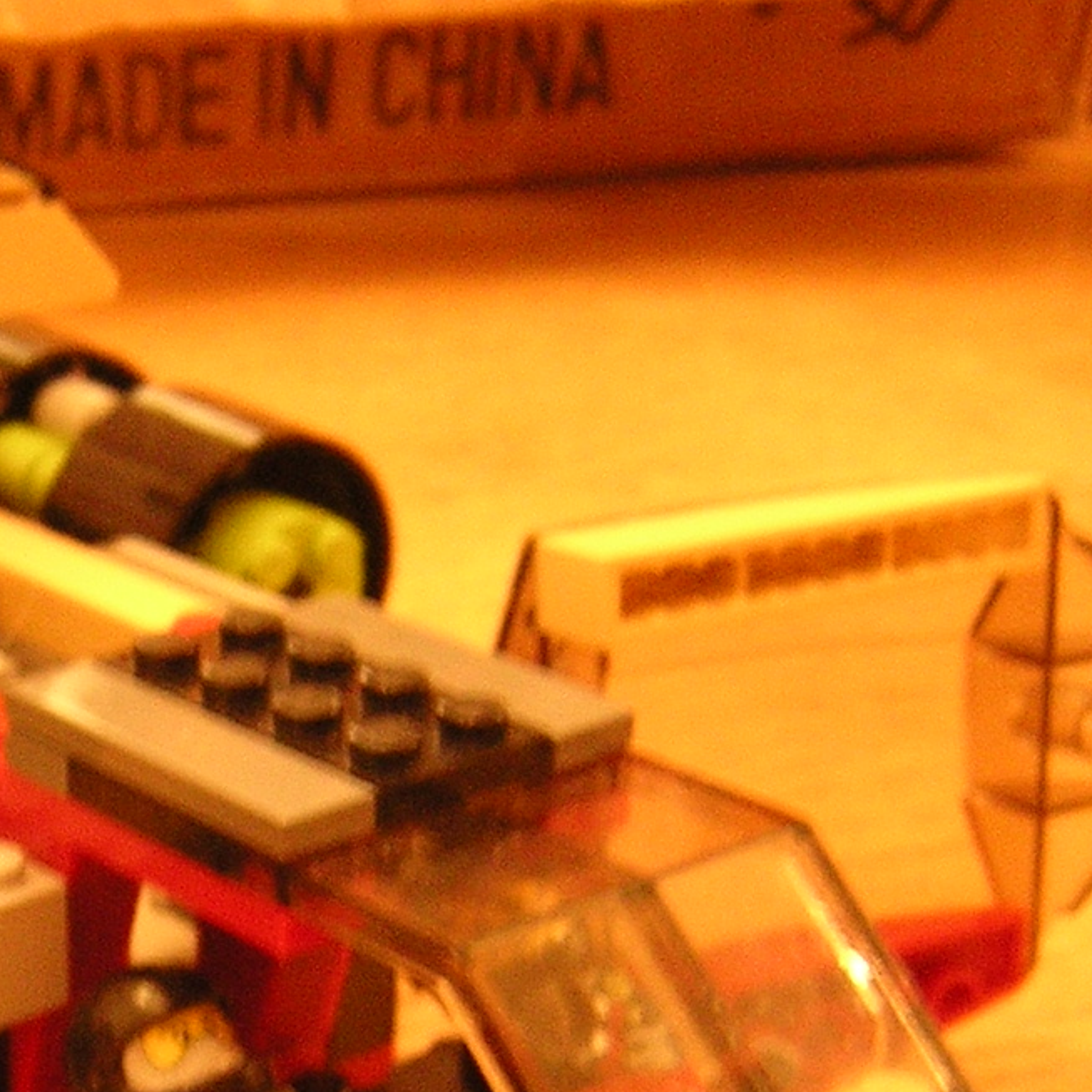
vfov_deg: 21.8
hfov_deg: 21.4
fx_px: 2784
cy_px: 947
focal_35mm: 78
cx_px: -13
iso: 400
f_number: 2.6
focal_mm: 4.7
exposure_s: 1/2.8
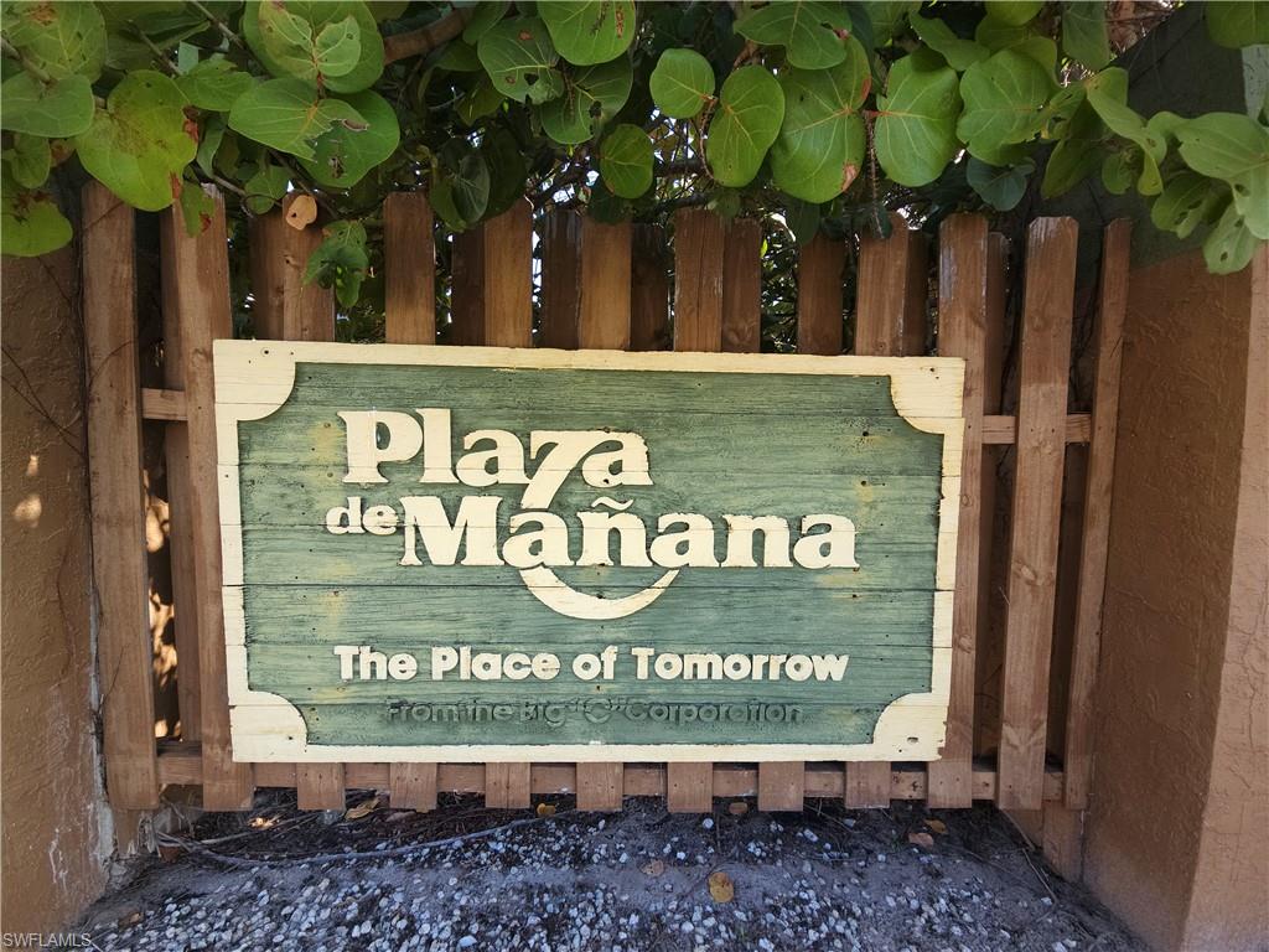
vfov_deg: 89.9
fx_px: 477
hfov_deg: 106.2
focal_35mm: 13
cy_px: 476
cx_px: 634
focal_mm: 2.2
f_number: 2.2
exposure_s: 1/154
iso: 50
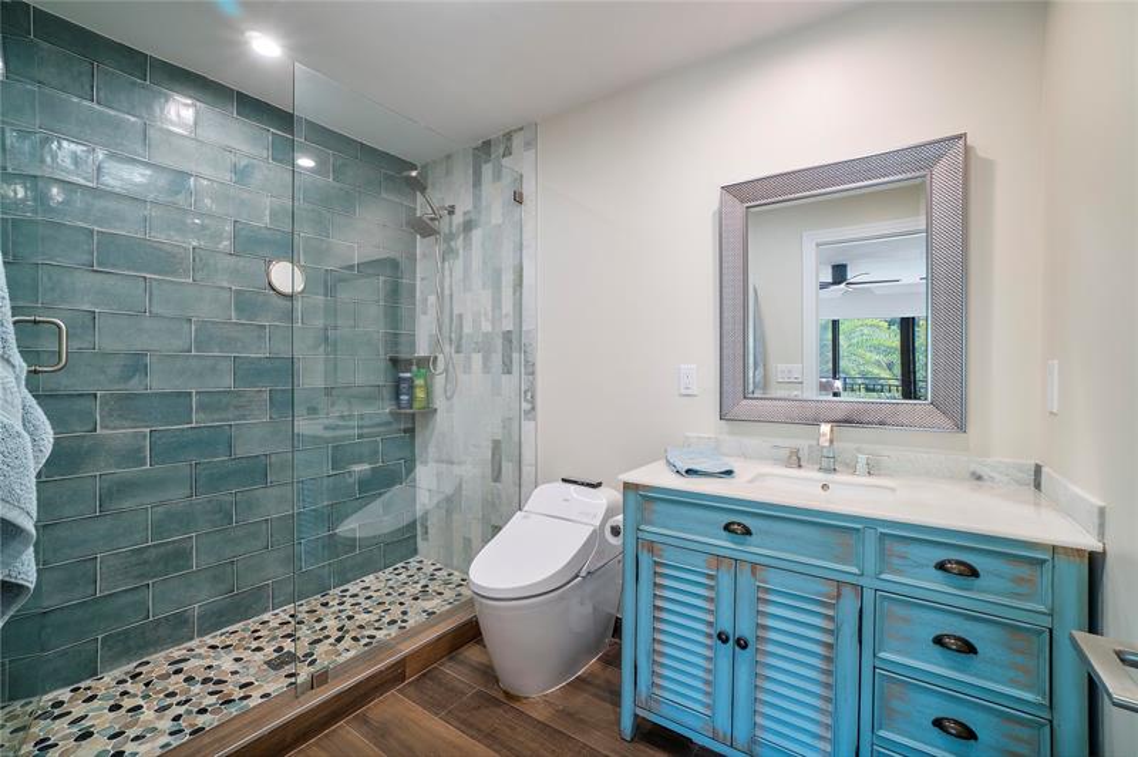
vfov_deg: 77.2
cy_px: 378
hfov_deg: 100.4
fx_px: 474
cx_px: 569
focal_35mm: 15
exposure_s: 1/2
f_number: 11
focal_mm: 10
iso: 200
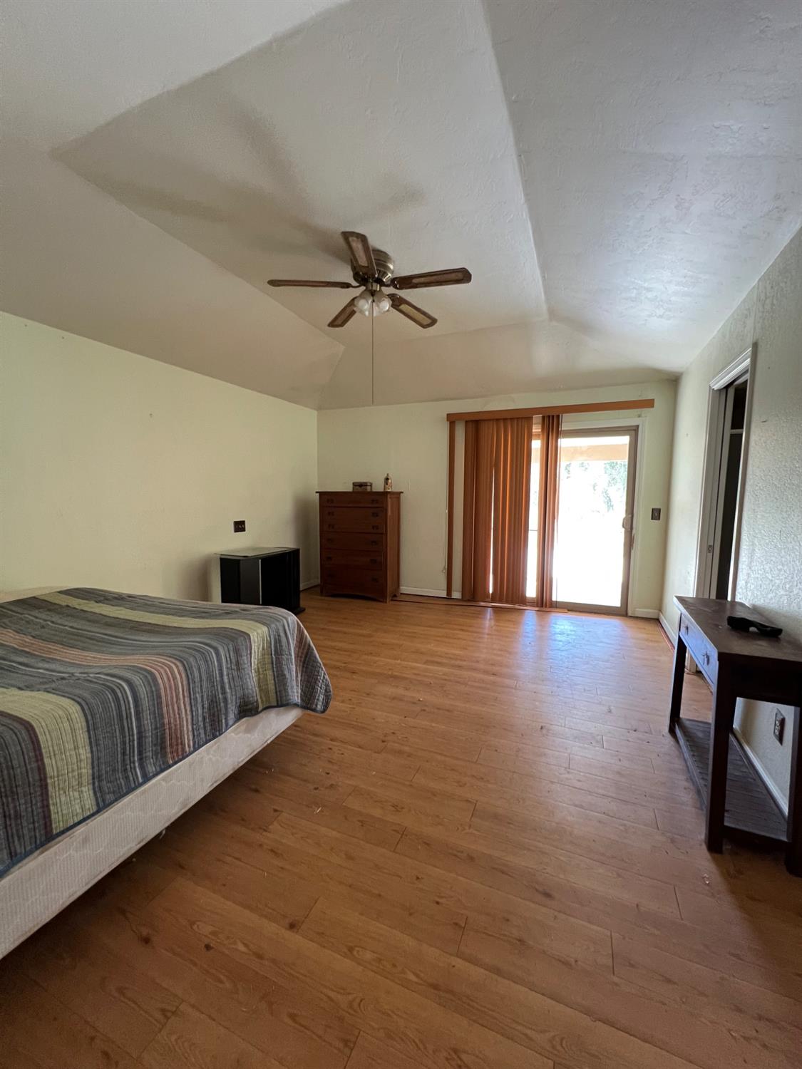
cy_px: 534
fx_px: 402
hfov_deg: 89.9
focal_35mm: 13
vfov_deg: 106.2
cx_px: 401
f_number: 1.8
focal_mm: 1.57
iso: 250
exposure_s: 1/60
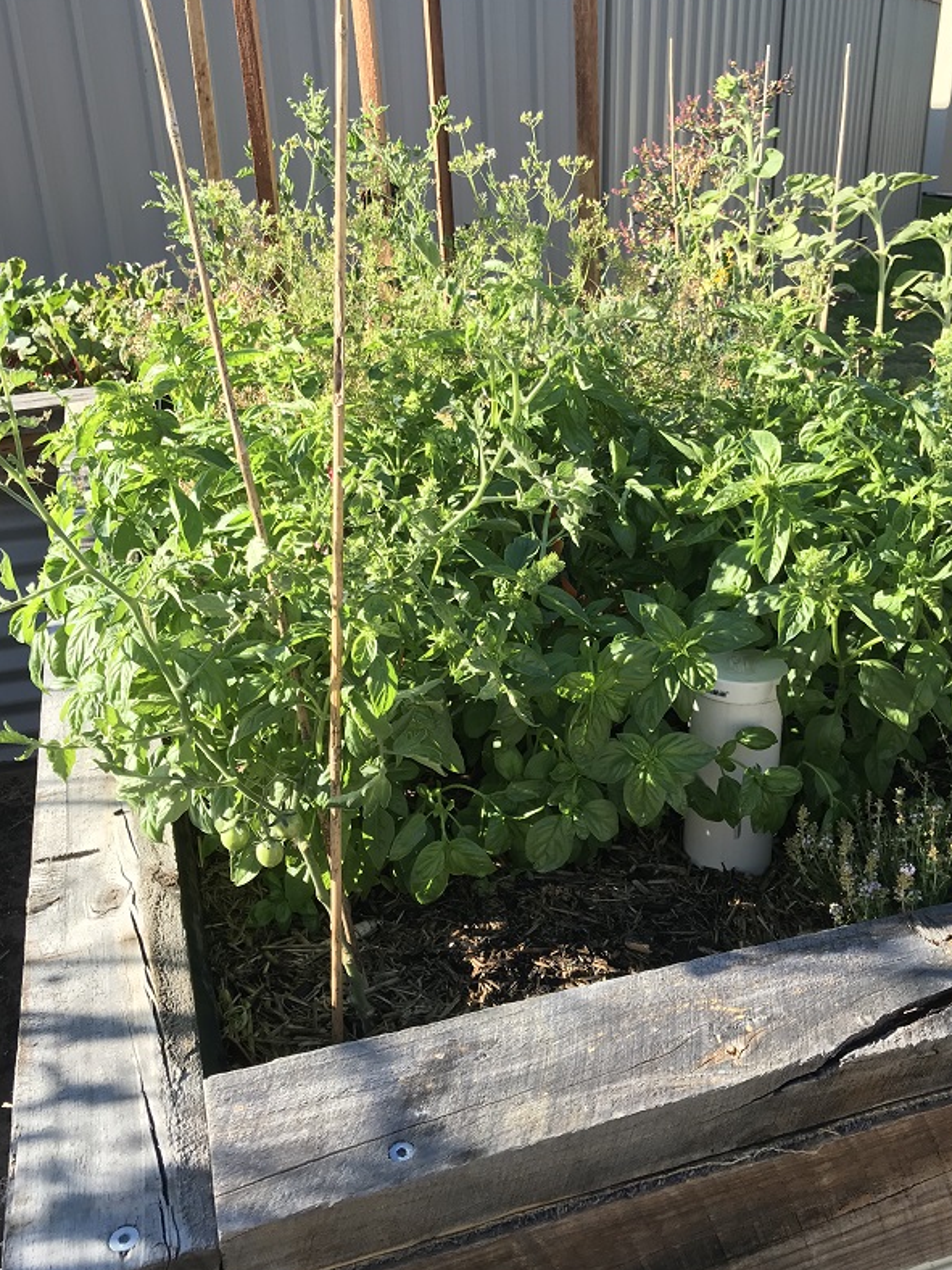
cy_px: 598
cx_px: 513
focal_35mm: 32
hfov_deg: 44.1
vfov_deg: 56.8
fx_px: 1173
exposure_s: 1/577
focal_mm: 3.99
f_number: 1.8
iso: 20
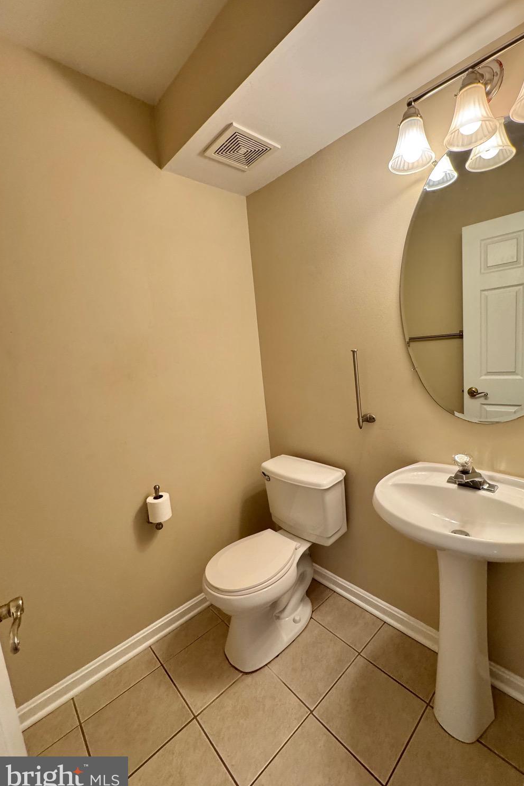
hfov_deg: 76.9
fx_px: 327
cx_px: 300
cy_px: 395
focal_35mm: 15
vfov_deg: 100.4
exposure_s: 1/120
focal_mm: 2.22
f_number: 2.2
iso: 250
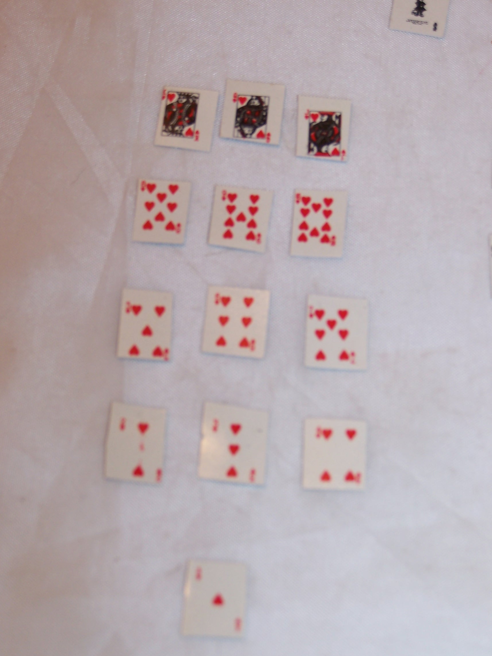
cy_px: 328
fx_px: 1800
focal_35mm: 95
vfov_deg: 20.7
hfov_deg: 15.6
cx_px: 248
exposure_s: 1/90
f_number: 3.2
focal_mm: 15.6
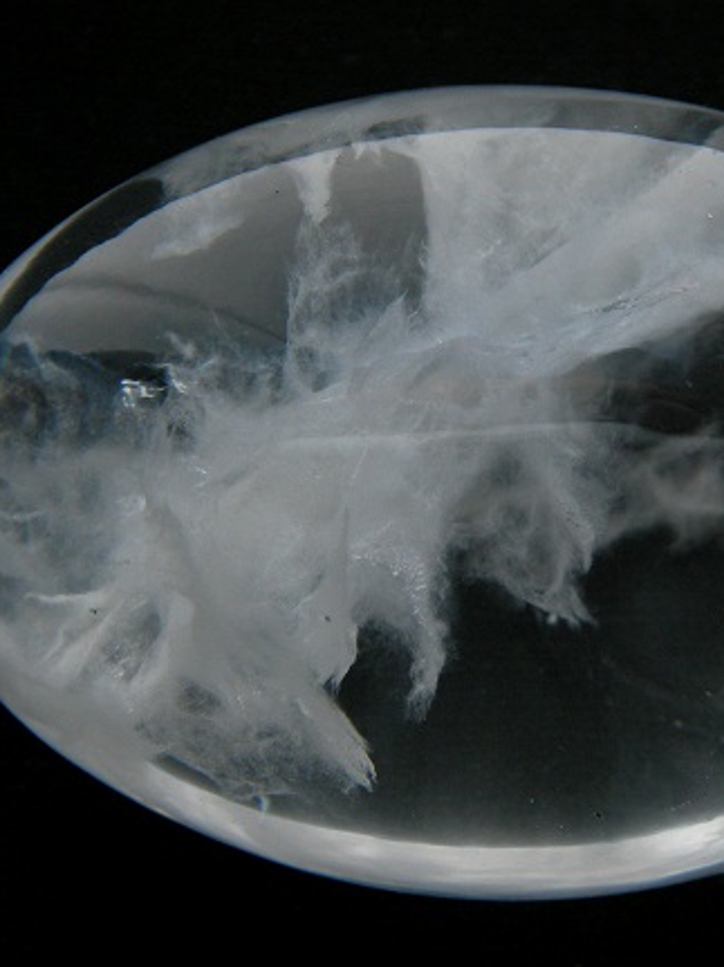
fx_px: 2065
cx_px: 522
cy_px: 486
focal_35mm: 74
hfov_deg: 19.8
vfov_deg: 26.3
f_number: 3.6
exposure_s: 1/4.1
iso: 100
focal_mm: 9.2
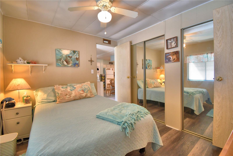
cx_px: 116
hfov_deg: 100.4
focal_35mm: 15
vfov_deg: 77.3
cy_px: 78
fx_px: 97
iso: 400
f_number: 4.5
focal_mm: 10
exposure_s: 1/40
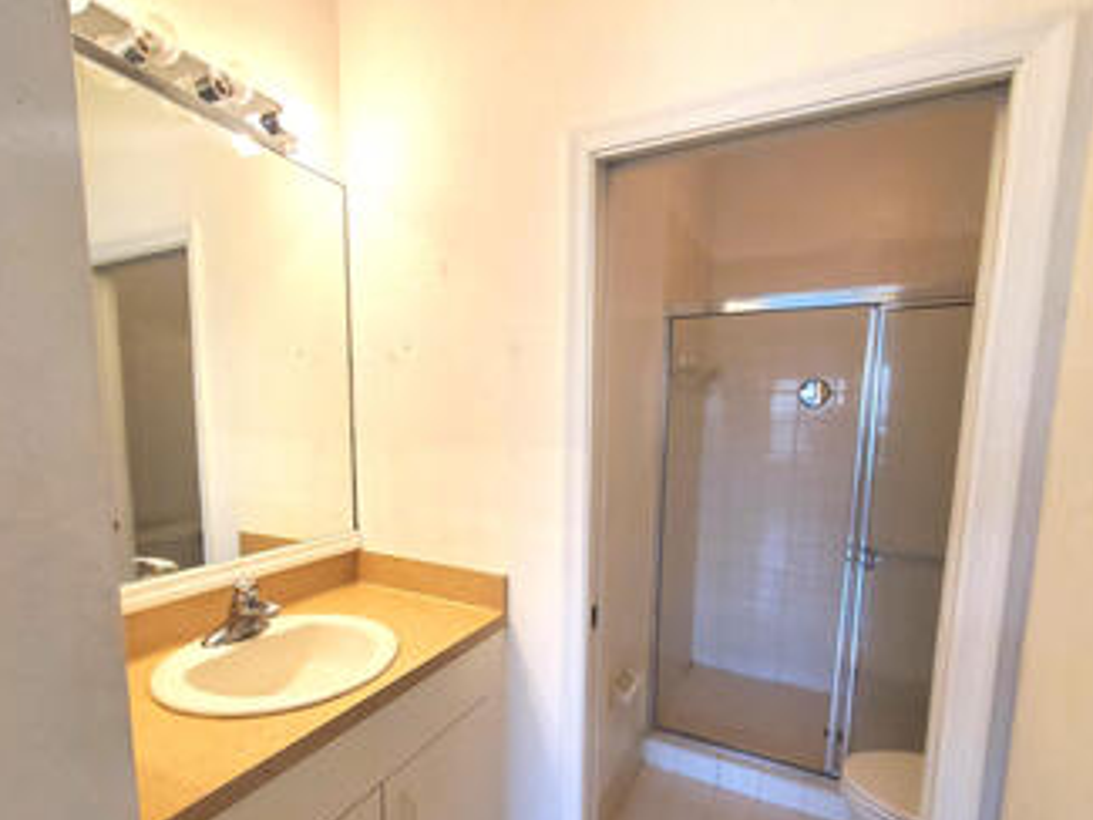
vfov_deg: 77.6
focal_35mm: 16
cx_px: 555
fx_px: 505
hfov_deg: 94.5
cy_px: 474
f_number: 2.2
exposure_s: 1/60
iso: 125
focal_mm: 1.8
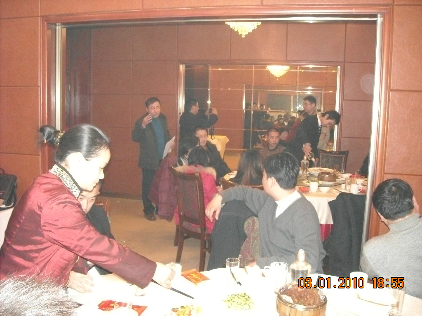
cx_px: 211
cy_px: 158
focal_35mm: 35
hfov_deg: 52.6
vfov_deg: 40.7
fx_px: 427
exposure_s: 1/60
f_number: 2.8
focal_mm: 5.7
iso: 951
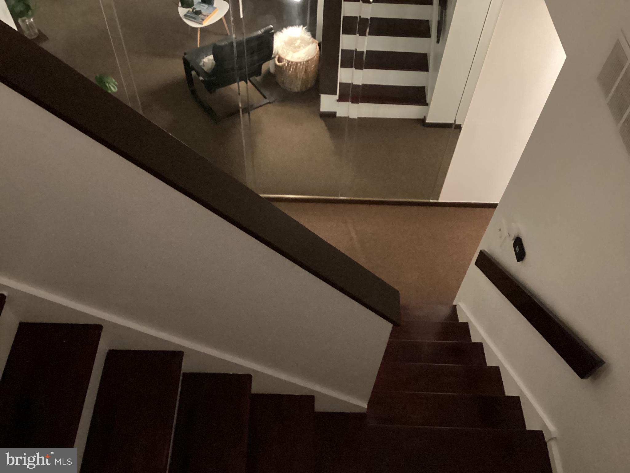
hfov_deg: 58.4
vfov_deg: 45.4
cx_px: 315
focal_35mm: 31
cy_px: 236
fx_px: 564
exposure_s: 1/17
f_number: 2.4
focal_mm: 3.3
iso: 640
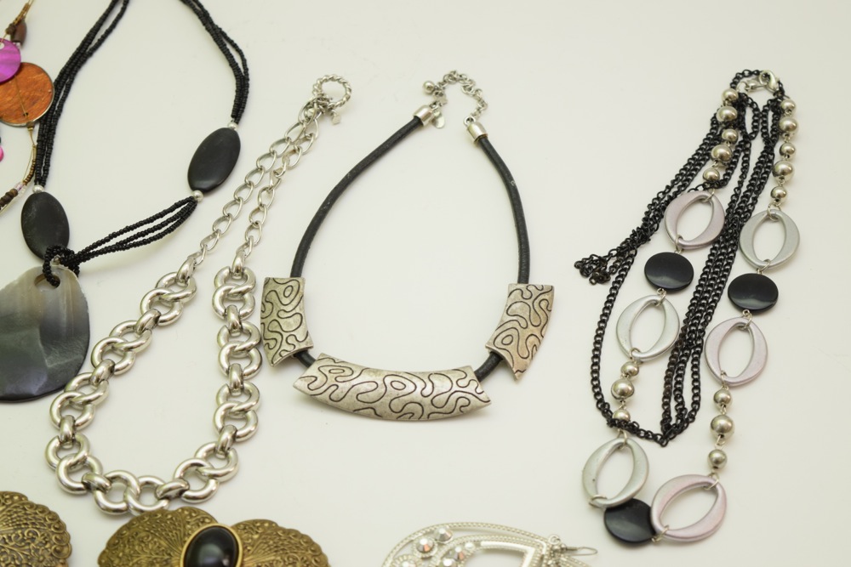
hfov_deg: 26.0
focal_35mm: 78
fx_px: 1844
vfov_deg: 17.5
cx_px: 426
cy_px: 284
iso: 560
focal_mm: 52
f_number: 5.6
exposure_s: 1/125
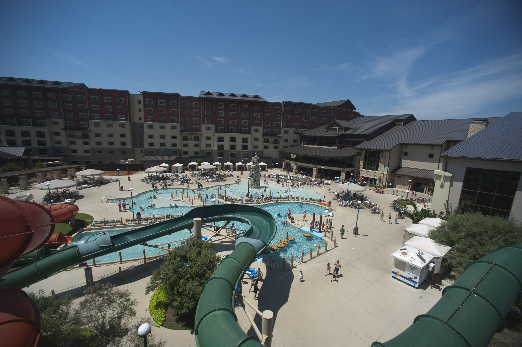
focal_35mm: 14
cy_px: 174
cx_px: 261
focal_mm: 14
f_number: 11
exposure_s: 1/500
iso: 400
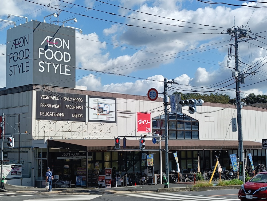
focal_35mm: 59
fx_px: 455
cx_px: 134
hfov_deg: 32.7
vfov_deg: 24.8
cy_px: 100
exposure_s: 1/842
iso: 50
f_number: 1.7
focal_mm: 4.7
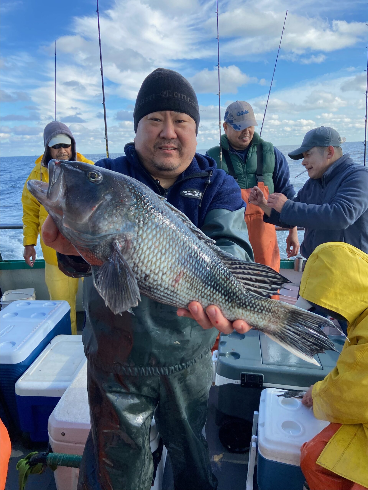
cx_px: 184
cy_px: 245
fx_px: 369
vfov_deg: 67.3
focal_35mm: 26
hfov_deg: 53.1
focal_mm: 4.25
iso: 32
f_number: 1.8
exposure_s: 1/1272
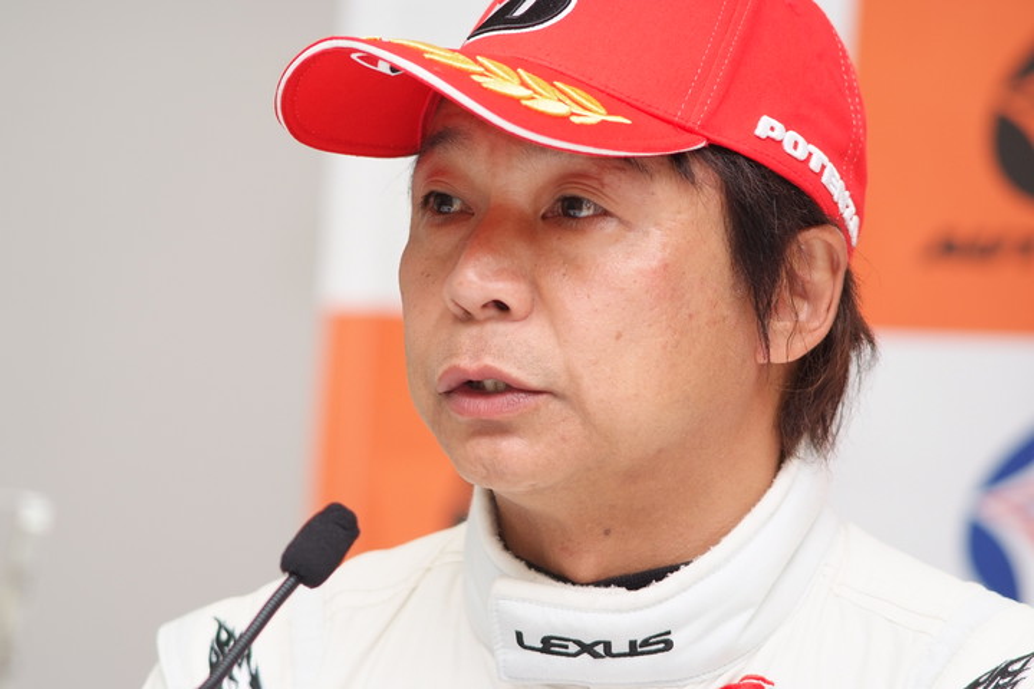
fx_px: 7754
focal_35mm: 270
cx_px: 517
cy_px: 344
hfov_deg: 7.6
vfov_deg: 5.1
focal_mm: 180
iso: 400
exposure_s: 1/250
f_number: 2.8
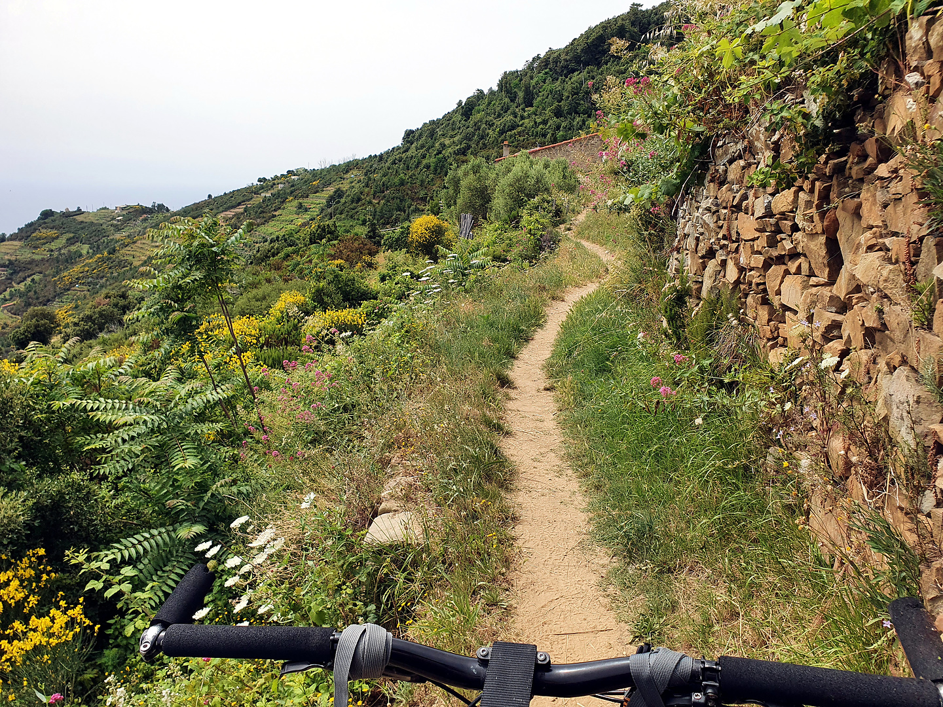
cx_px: 472
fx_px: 708
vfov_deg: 53.1
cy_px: 354
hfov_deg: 67.3
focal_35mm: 26
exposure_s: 1/1404
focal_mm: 4.32
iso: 50
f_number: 2.4
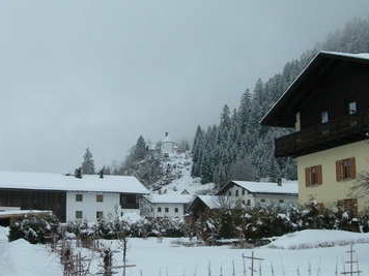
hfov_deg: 30.2
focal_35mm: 64
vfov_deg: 22.9
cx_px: 148
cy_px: 142
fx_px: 682
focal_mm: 7.8
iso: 50
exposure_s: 1/546
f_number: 4.8
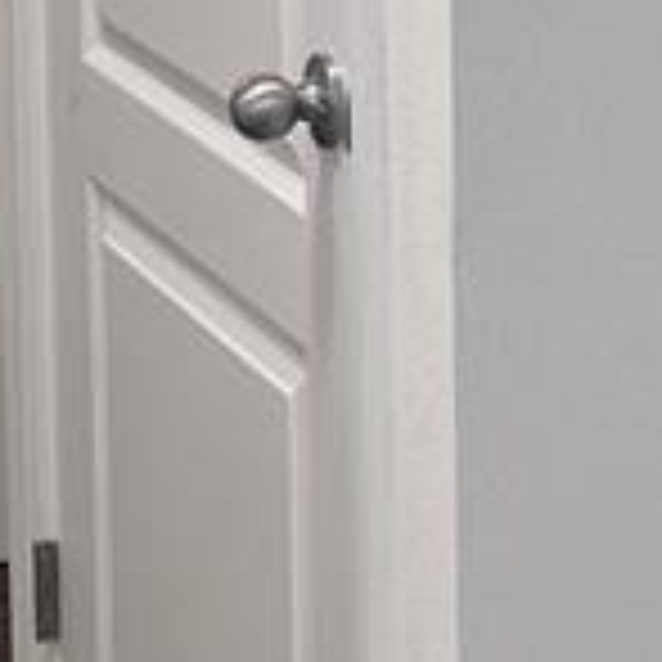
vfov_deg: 9.2
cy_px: -113
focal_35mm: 187
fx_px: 4046
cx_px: 739
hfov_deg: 9.3
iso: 80
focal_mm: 5.7
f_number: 1.5
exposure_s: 1/60
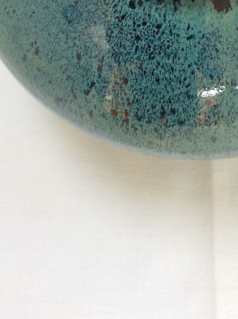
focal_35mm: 69
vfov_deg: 26.5
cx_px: 199
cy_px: -11
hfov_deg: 20.9
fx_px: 634
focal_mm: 3.3
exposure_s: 1/50
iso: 40
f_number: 2.4
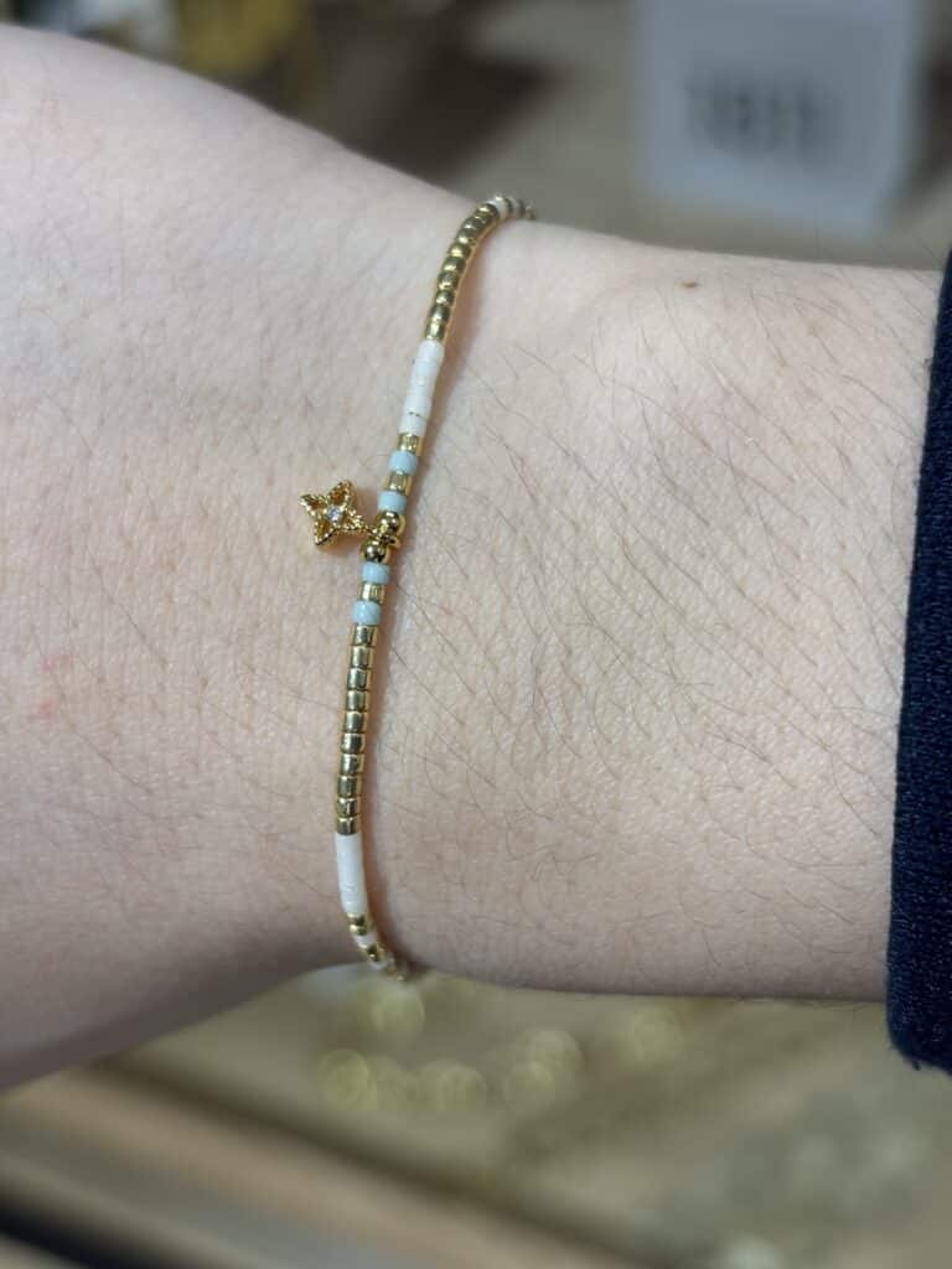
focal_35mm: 52
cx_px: 476
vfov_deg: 36.8
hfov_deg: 28.0
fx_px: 1907
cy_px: 634
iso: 40
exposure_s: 1/100
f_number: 1.6
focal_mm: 5.96
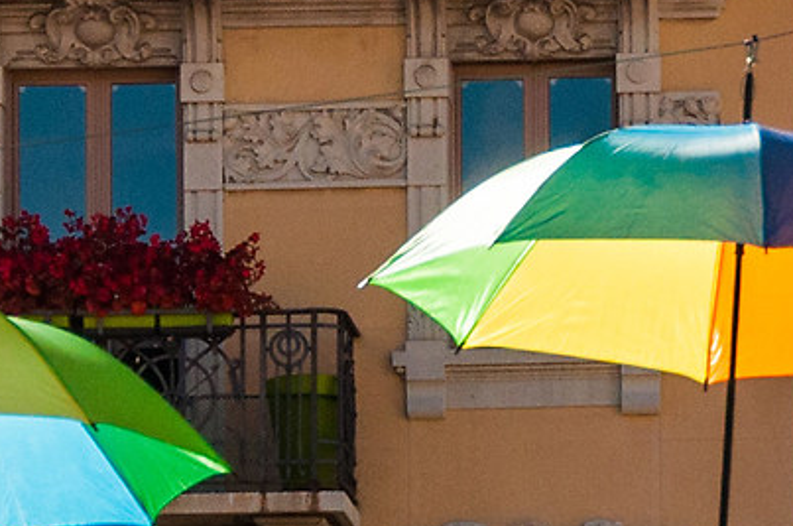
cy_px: 926
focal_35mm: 733
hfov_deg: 2.8
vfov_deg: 1.9
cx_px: 553
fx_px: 16114
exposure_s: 1/1000
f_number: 8
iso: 200
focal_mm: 82
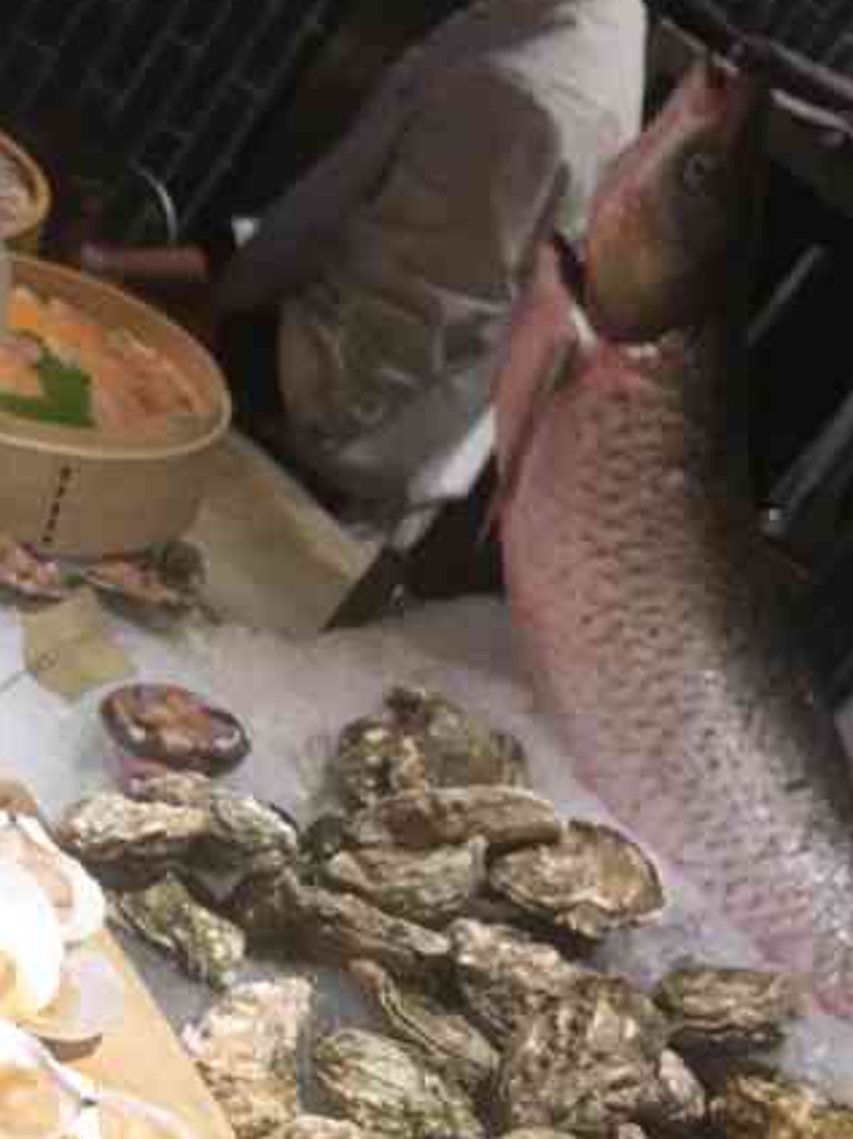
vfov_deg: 29.5
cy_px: 936
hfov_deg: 22.2
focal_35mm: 64
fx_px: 2104
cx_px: 32
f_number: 2.2
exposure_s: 1/33
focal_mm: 4.15
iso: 40
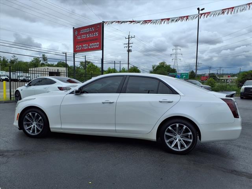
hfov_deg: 65.3
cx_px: 126
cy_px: 94
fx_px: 197
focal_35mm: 27
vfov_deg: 51.4
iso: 40
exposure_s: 1/1667
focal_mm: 3.58
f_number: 1.9
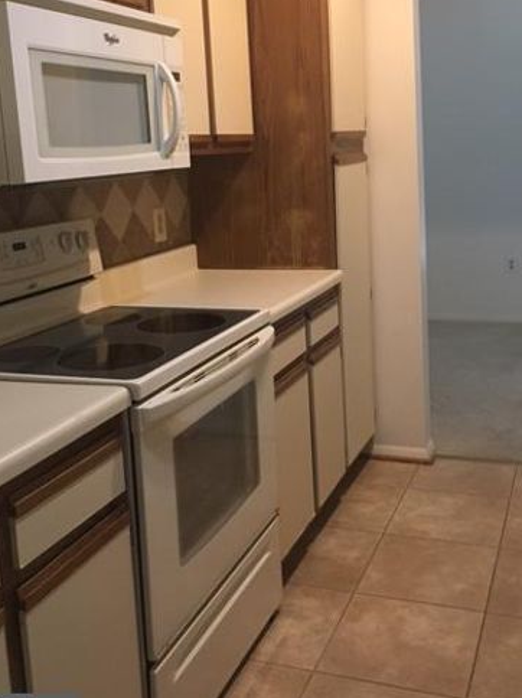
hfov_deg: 35.9
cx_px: 283
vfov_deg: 46.4
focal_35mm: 40
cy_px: 263
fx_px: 806
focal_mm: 4.15
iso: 160
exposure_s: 1/30
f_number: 2.2
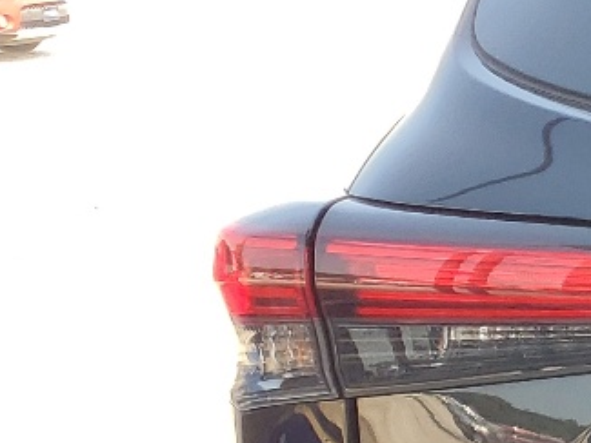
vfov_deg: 11.5
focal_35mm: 128
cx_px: 1380
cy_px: 463
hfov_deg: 12.4
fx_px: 2186
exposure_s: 1/556
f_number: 1.5
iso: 50
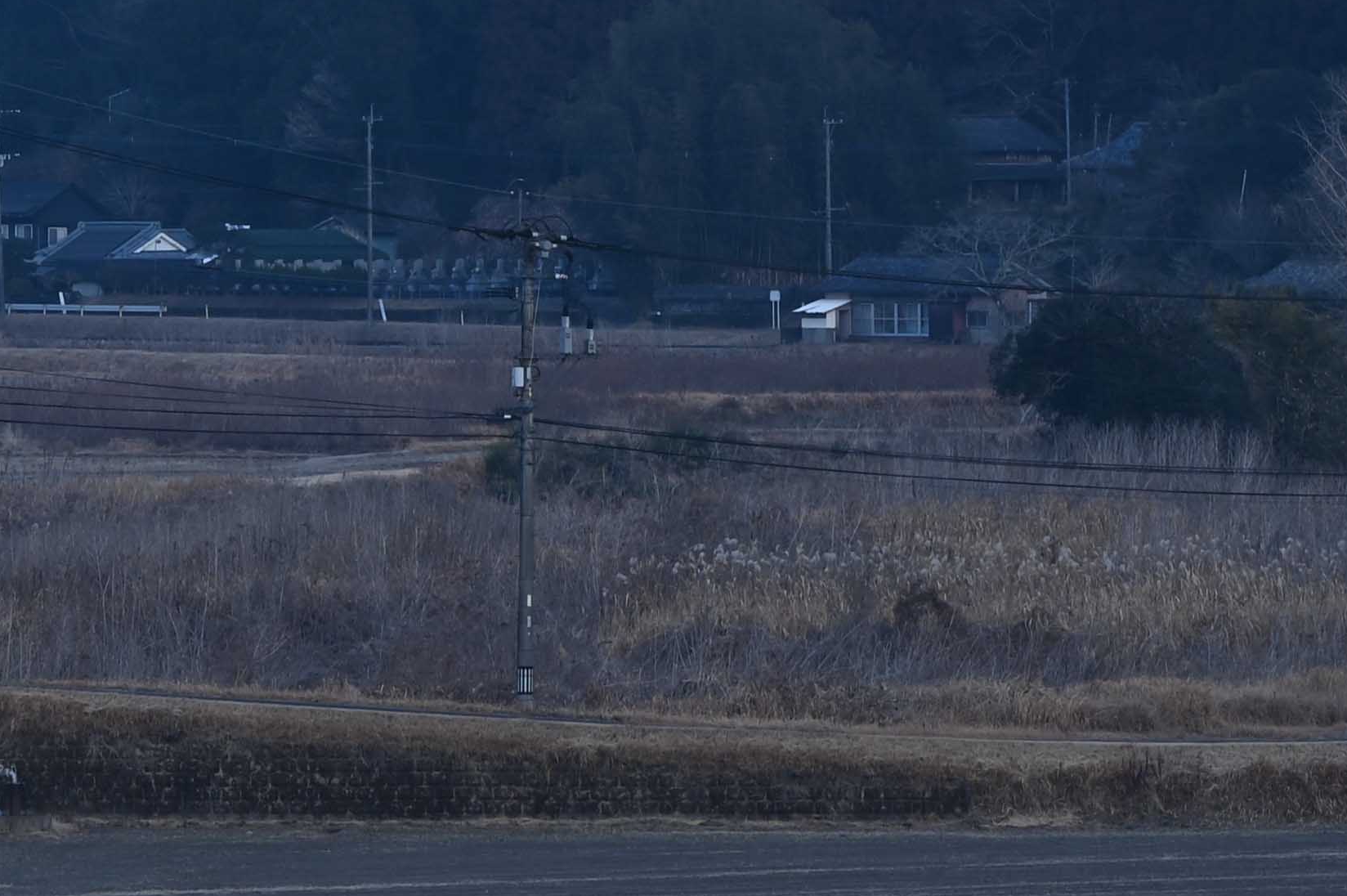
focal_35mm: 345
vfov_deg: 4.0
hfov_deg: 5.9
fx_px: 12898
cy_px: 119
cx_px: -918
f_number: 8
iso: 100
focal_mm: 94
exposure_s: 1/80
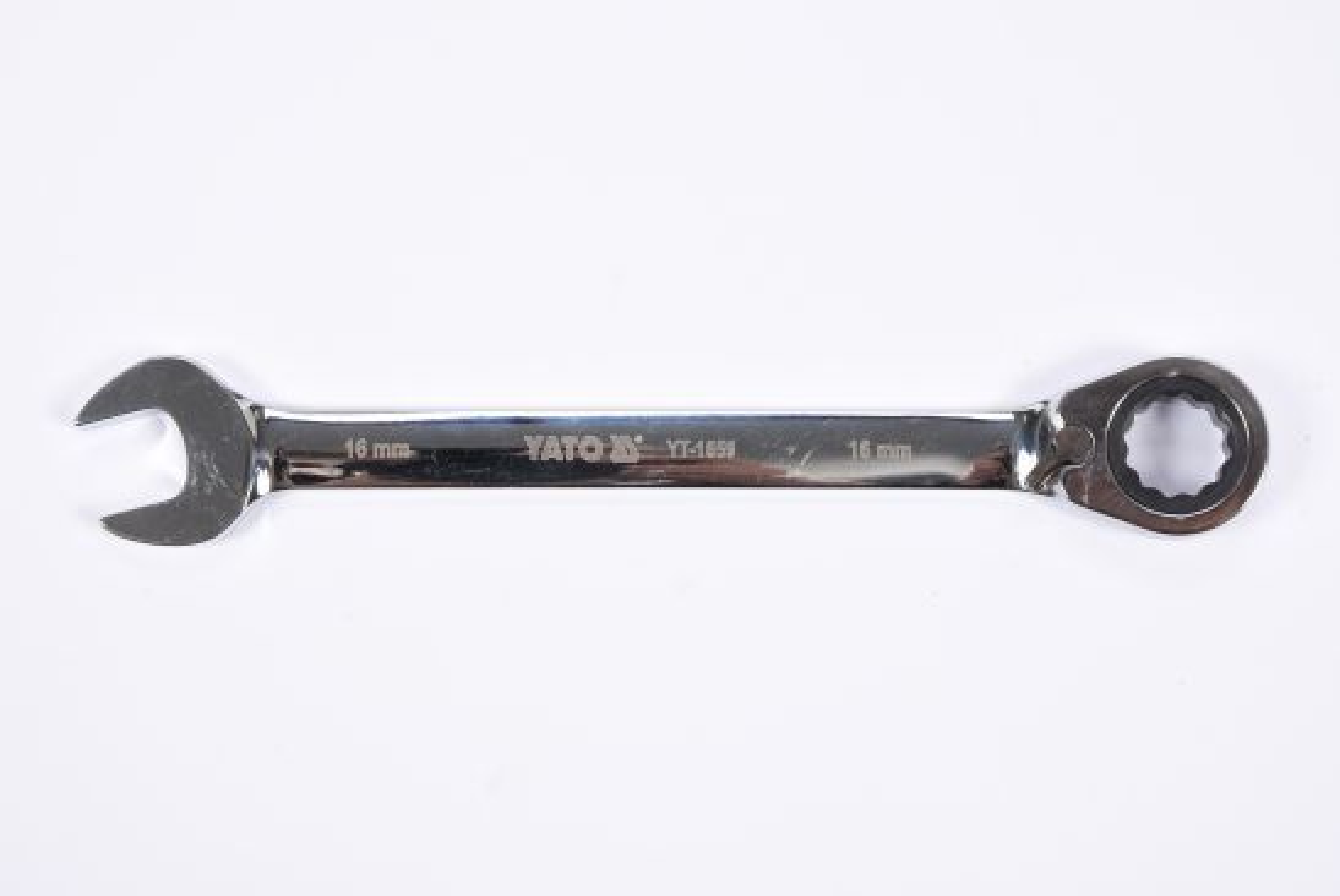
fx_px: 2795
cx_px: 670
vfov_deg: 18.2
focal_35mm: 75
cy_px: 448
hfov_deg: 27.0
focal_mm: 50
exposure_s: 1/125
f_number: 14
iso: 250
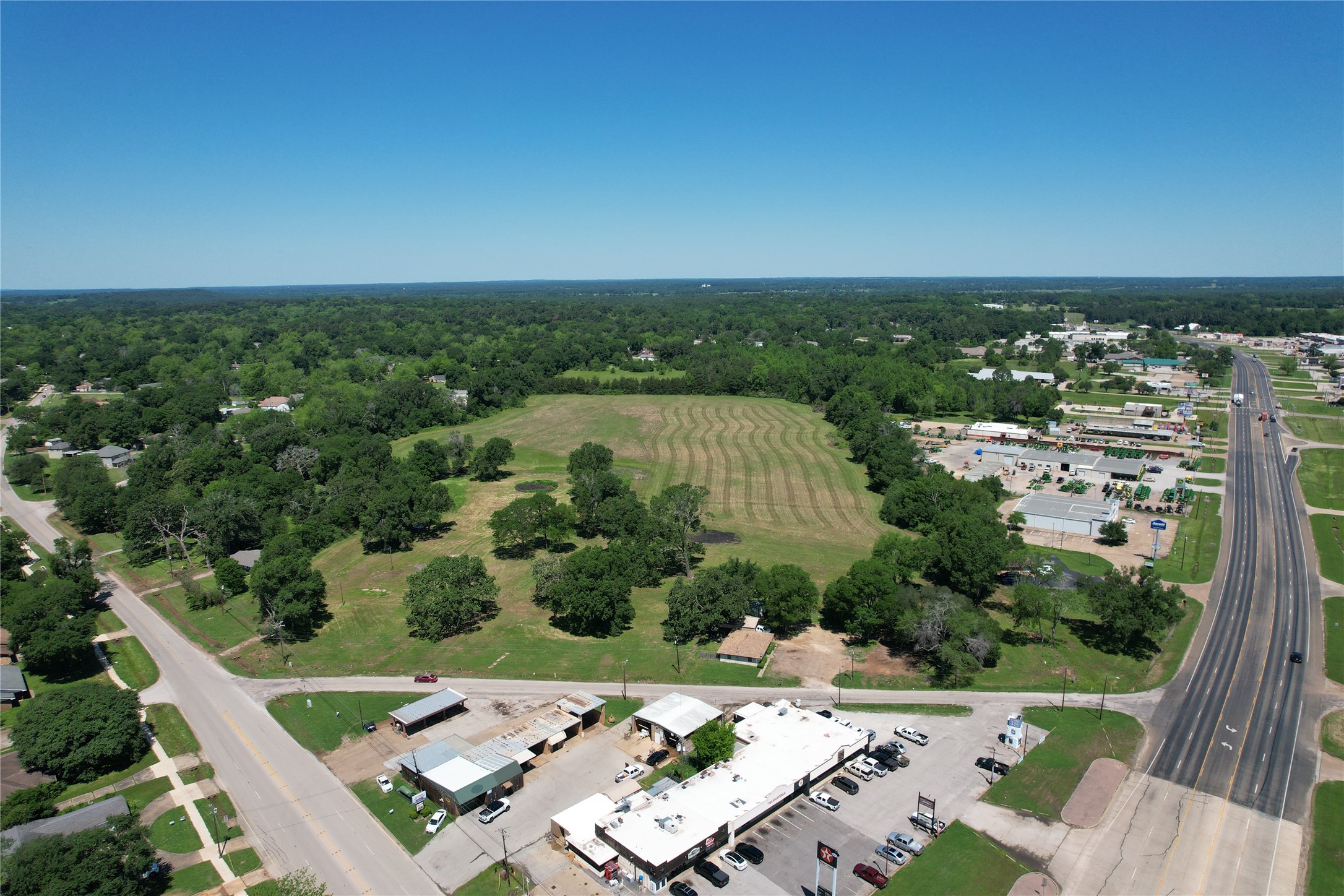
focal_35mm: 22
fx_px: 821
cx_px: 672
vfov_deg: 57.2
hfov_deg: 78.6
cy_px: 448
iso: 130
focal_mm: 8.38
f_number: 2.8
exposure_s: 1/2500
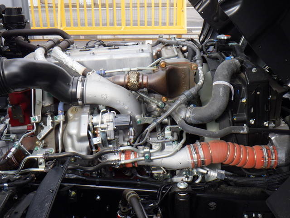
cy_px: 109
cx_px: 145
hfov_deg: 44.8
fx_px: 352
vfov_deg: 34.3
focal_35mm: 42
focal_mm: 7.5
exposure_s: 1/160
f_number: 5
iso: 250
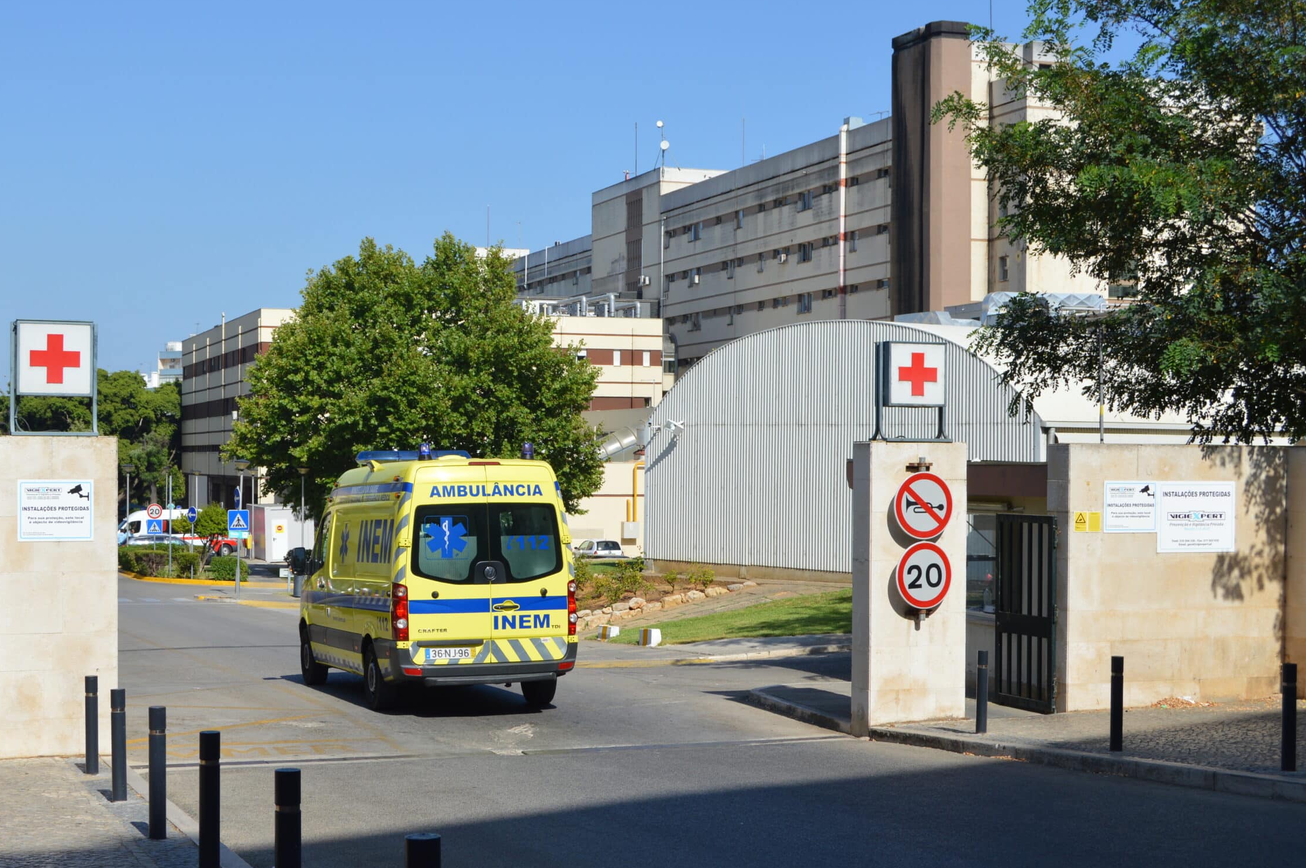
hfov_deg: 36.3
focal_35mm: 55
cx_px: 595
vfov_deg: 24.6
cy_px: 489
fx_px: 1993
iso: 100
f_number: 9
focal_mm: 32
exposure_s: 1/320
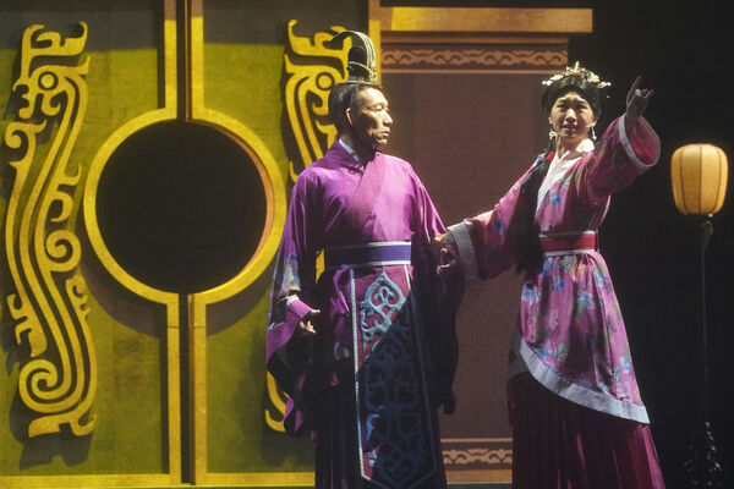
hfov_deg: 10.6
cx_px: 367
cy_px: 244
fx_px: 3955
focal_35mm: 194
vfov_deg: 7.1
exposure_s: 1/125
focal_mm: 194
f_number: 4
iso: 4000
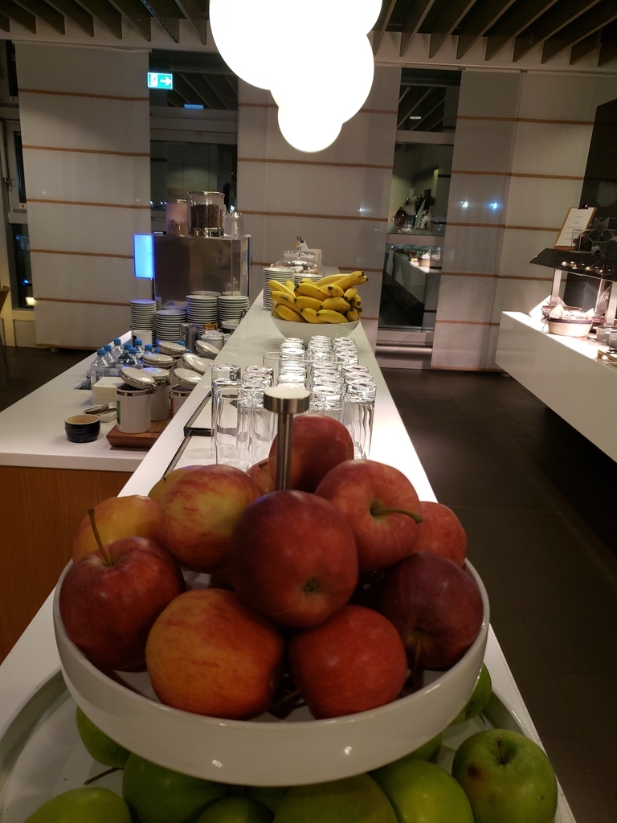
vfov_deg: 67.3
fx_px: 618
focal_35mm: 26
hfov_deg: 53.1
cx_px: 308
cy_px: 412
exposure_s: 1/50
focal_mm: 4.3
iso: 125
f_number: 1.5
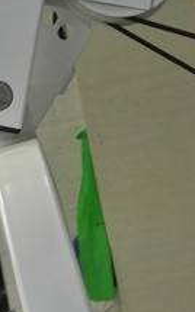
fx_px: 2062
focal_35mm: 242
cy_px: 50
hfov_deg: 5.4
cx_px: 134
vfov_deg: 8.7
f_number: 4.8
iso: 800
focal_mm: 18.9
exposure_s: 1/50
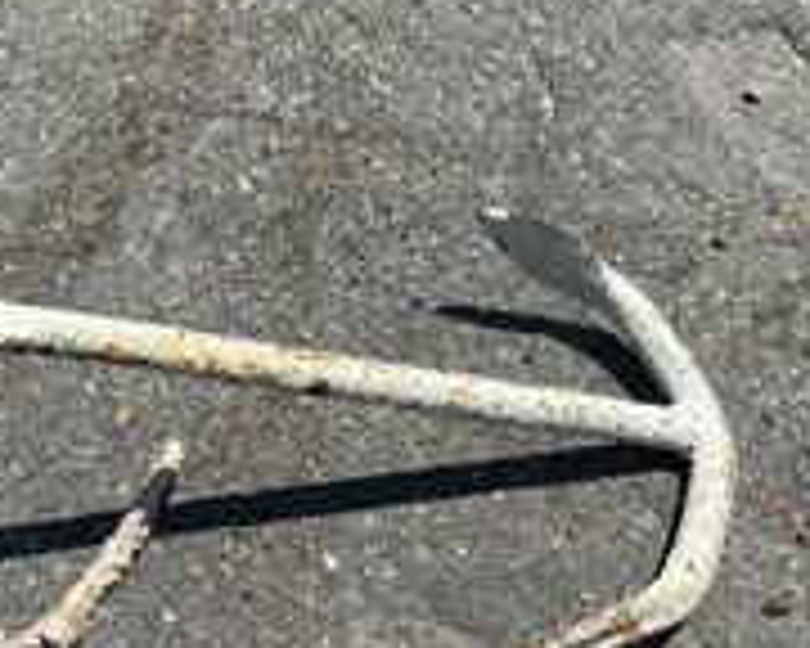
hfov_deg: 34.2
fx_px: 1295
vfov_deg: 28.0
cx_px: 236
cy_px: 407
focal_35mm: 54
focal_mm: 3
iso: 16
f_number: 1.8
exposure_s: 1/2141
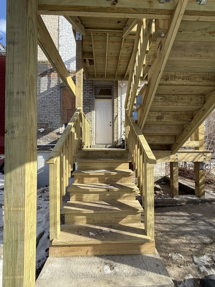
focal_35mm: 14
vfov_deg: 102.1
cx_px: 108
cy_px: 144
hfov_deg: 85.7
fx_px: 116
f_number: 2.2
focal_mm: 2.22
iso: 50
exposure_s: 1/1125
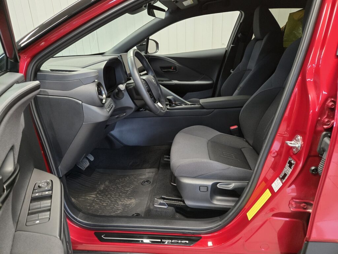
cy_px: 127
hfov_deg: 73.9
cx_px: 169
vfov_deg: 58.9
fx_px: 225
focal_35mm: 23
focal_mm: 5.4
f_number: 1.8
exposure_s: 1/100
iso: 640
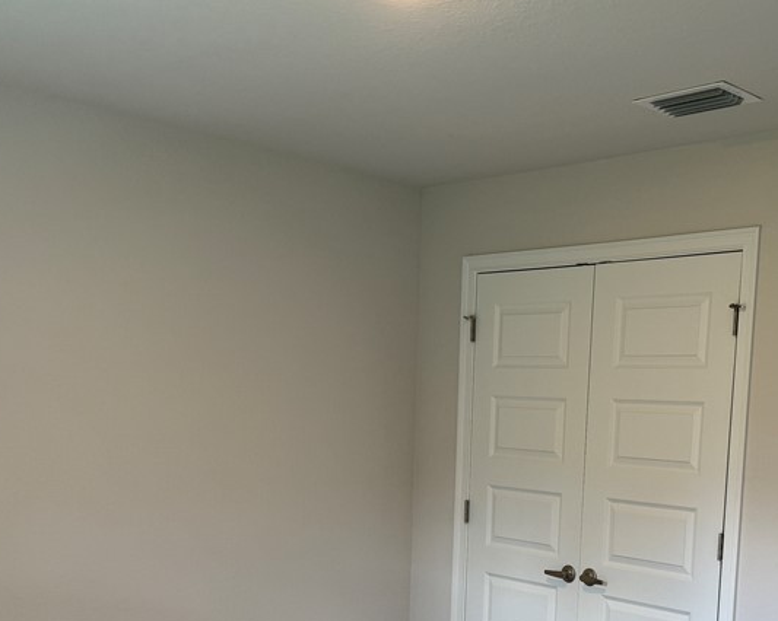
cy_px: 513
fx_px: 1036
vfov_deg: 32.3
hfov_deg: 40.7
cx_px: 515
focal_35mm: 45
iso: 100
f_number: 1.78
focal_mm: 6.76
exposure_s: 1/120
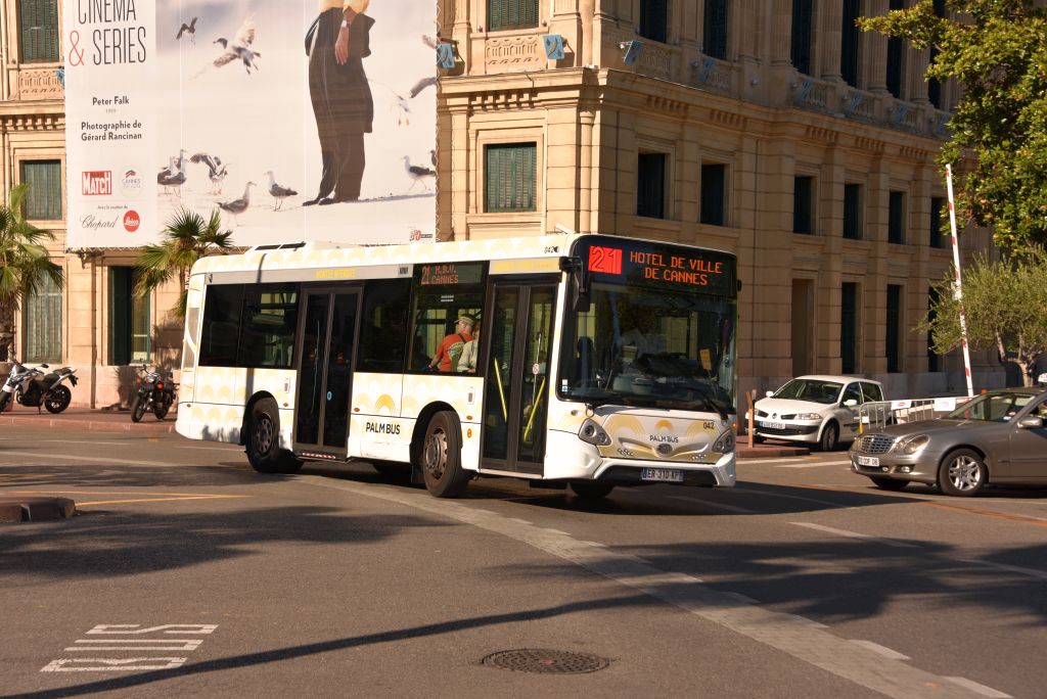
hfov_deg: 30.9
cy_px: 350
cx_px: 524
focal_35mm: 65
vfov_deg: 20.9
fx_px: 1891
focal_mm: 65
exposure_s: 1/500
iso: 100
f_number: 7.1
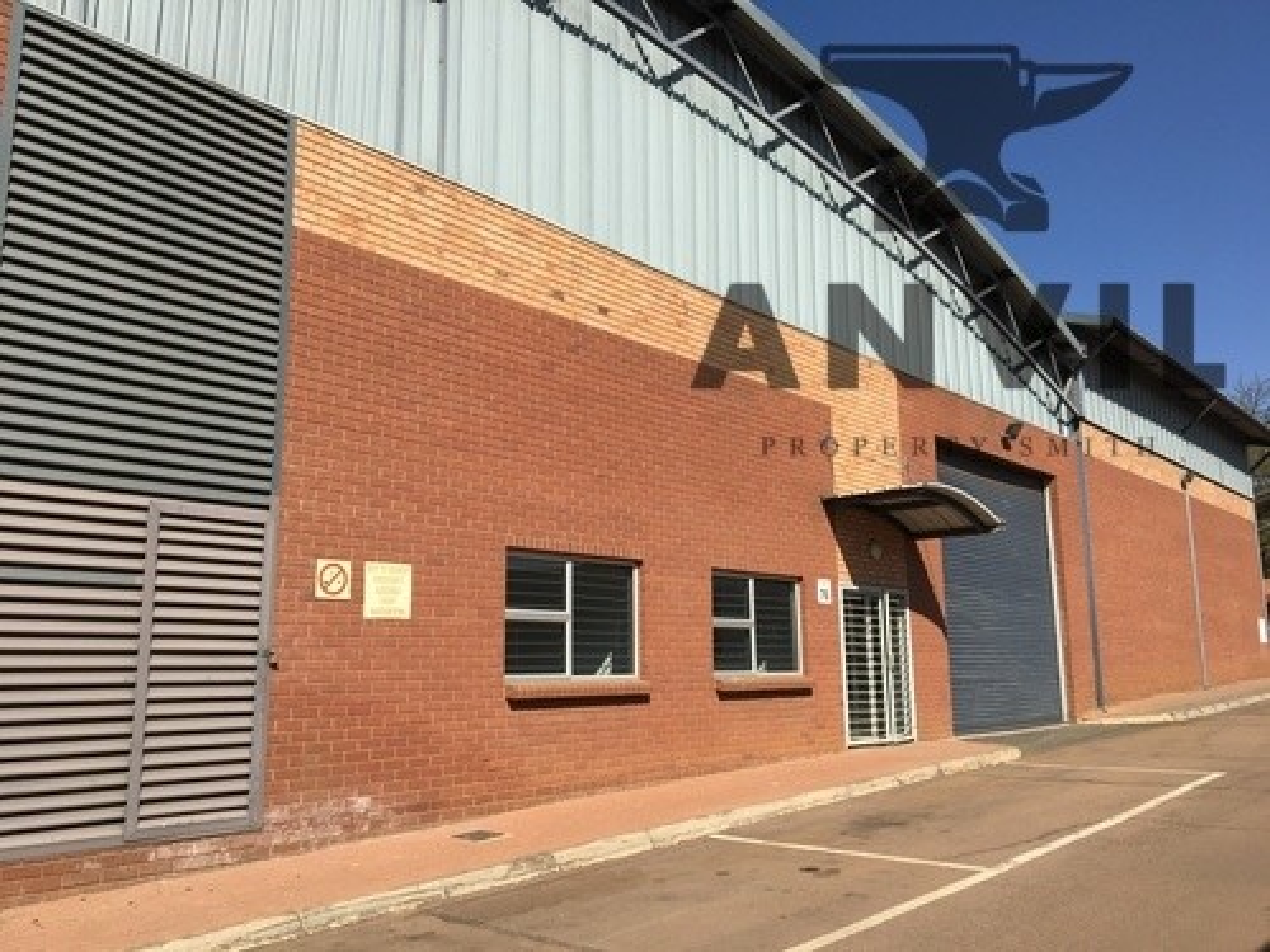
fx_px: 1064
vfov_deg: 48.2
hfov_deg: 61.7
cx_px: 635
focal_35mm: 29
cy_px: 476
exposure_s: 1/2024
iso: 25
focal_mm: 4.15
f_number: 2.2
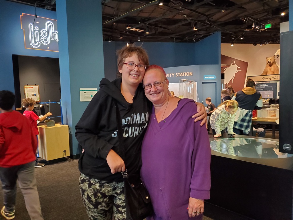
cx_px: 146
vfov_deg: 53.1
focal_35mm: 26
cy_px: 110
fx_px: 220
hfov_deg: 67.3
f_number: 1.5
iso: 640
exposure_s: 1/40
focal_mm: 4.3
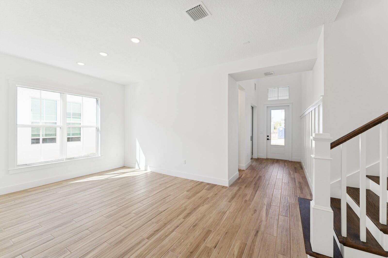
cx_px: 194
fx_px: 151
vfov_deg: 81.2
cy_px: 129
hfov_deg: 104.3
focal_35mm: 14
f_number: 8
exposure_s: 1/20
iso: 160
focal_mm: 14
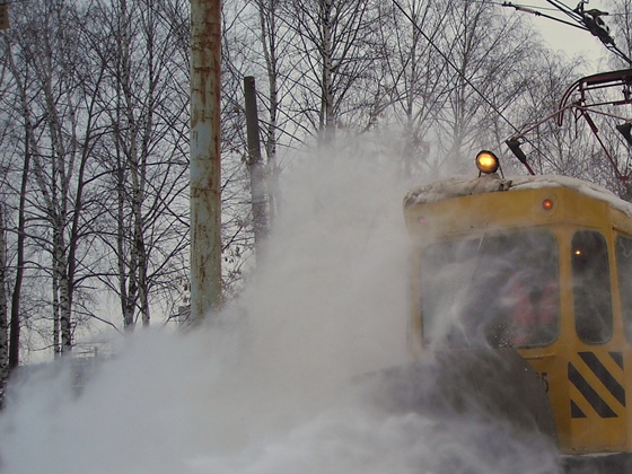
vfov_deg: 22.7
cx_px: 568
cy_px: 361
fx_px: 1168
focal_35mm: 64
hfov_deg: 29.1
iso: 64
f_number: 2.8
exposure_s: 1/250
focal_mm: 5.7
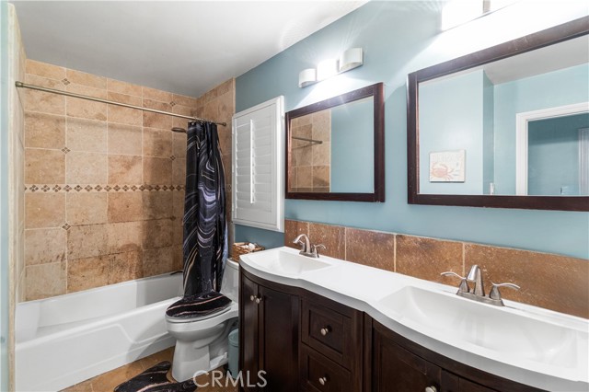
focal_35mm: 15
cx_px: 294
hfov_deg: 100.4
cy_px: 196
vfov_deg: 77.3
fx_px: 245
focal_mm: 10
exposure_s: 1.3
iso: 200
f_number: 7.1
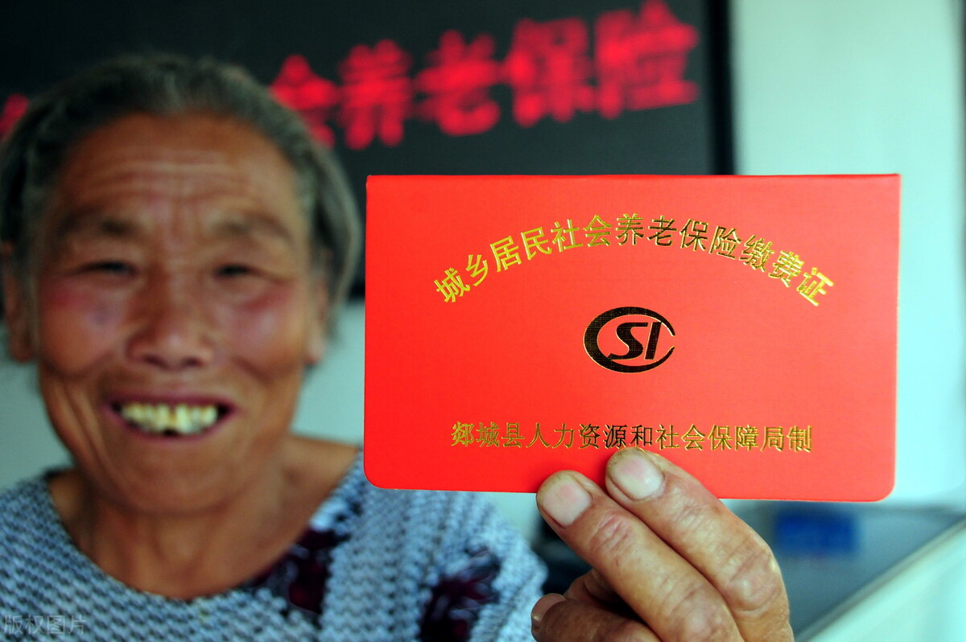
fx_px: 1448
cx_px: 483
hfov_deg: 36.9
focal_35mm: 54
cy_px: 321
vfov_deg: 25.0
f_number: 5.6
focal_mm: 36
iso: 800
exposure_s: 1/125
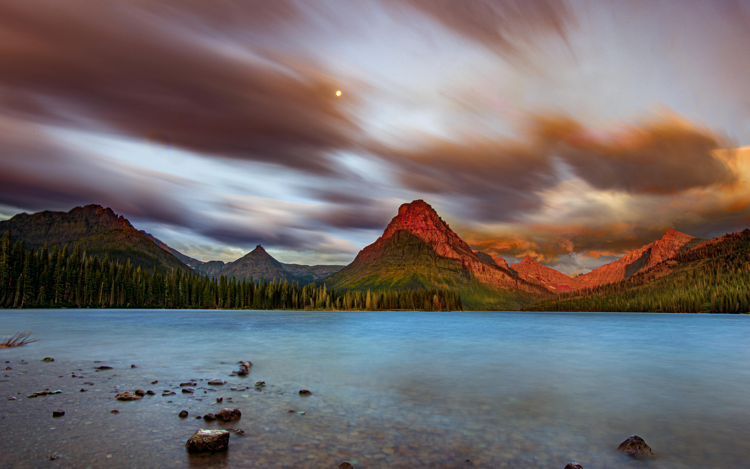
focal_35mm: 23
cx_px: 377
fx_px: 470
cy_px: 238
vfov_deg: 53.0
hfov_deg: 77.2
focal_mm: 22
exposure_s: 6
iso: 31
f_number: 22
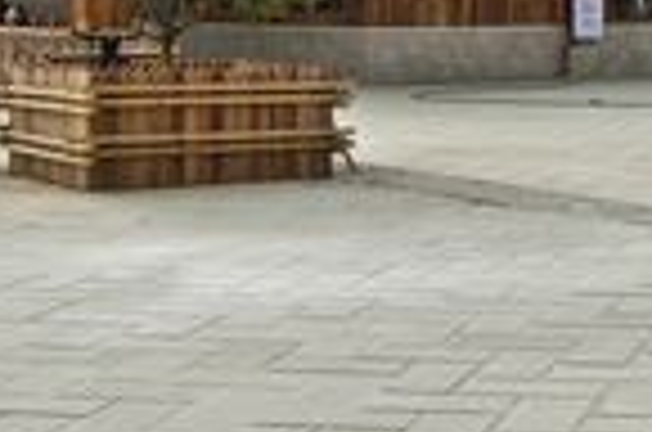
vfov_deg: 13.9
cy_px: -166
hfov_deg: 20.8
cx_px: 742
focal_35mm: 93
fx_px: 1681
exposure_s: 1/1600
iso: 640
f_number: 11
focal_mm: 18
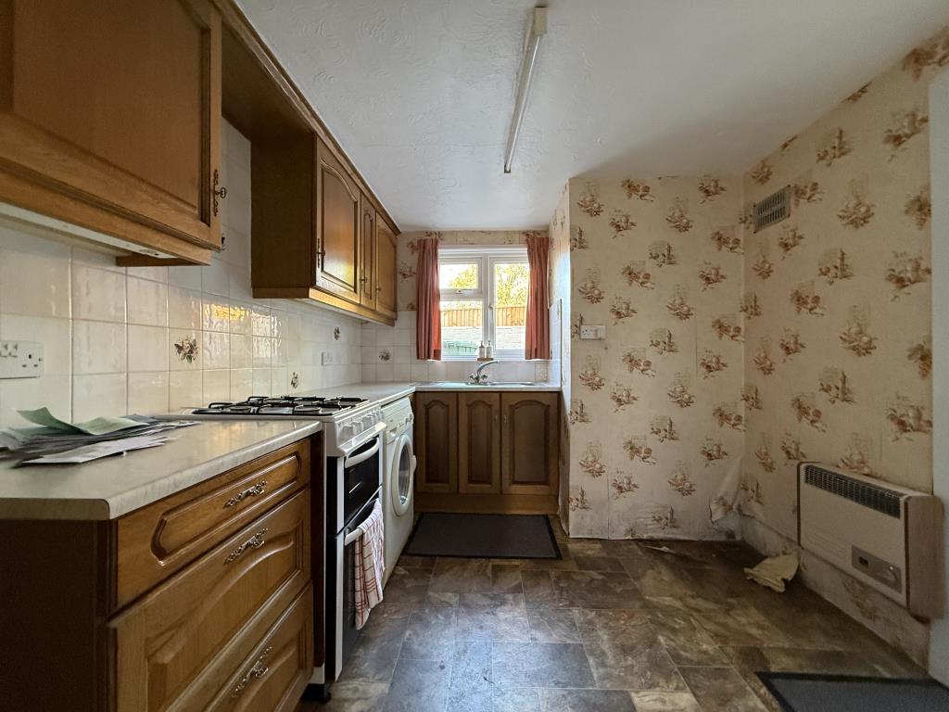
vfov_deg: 85.7
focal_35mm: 14
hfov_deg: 102.1
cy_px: 356
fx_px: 384
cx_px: 474
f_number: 2.2
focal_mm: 2.22
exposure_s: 1/60
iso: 320
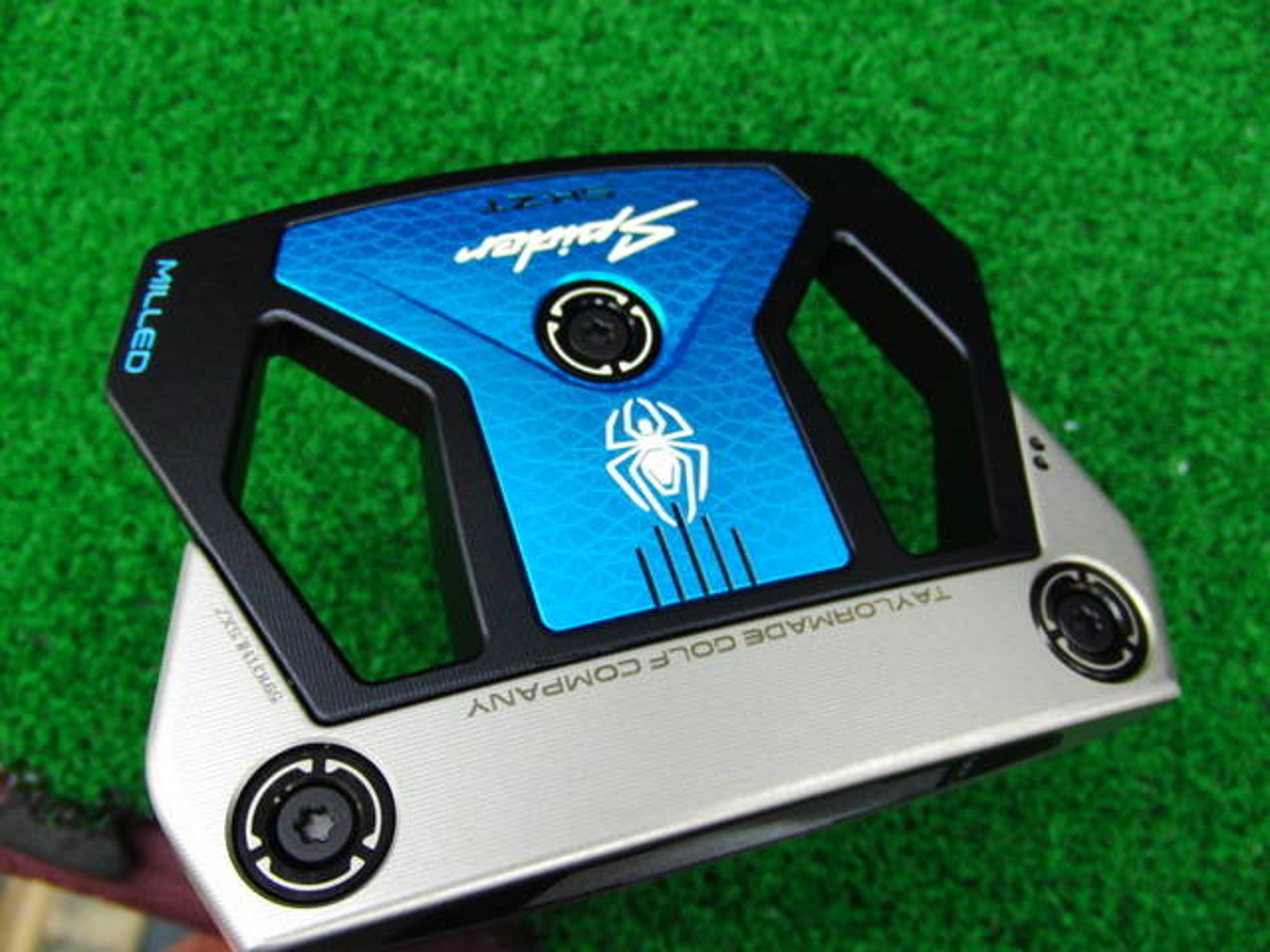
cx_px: 635
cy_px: 476
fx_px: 1357
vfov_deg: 38.7
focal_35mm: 37
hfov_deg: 50.1
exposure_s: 1/50
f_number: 3.6
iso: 400
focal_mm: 6.42
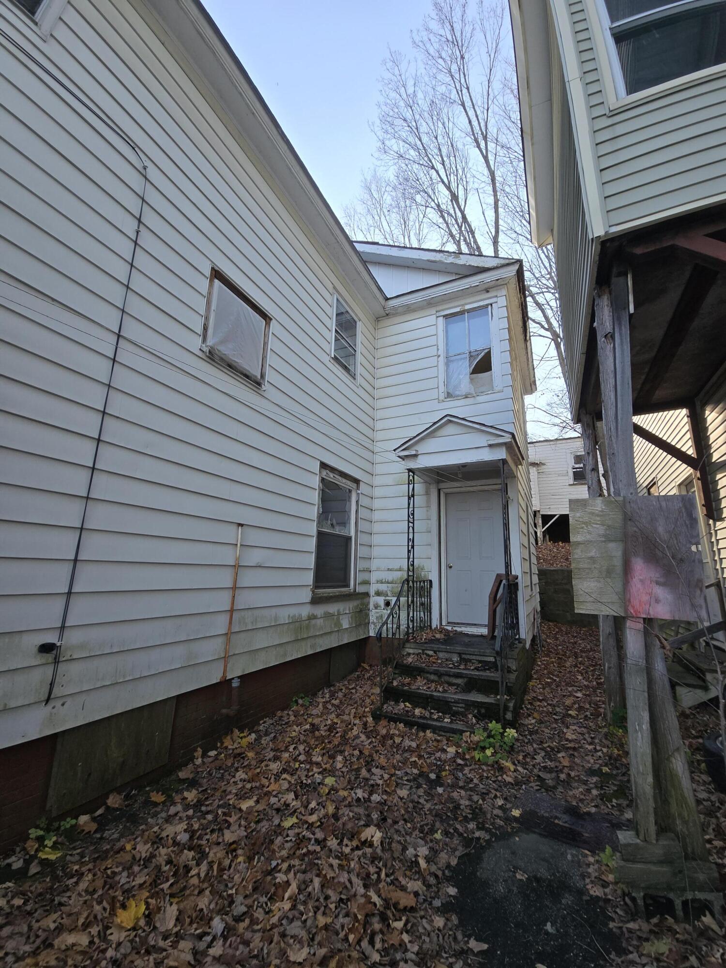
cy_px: 484
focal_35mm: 13
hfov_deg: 89.9
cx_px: 363
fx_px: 364
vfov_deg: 106.2
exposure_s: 1/225
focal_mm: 2.2
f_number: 2.2
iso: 50
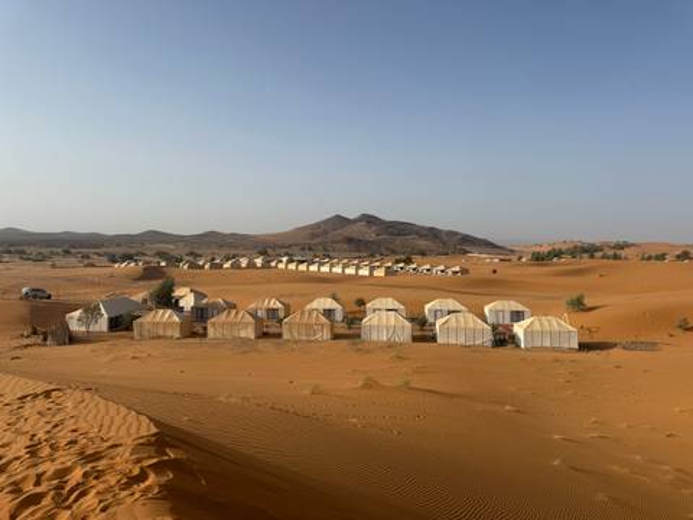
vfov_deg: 56.8
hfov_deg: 71.6
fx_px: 480
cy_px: 260
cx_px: 346
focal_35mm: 24
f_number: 1.78
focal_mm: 6.76
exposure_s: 1/6711
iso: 80
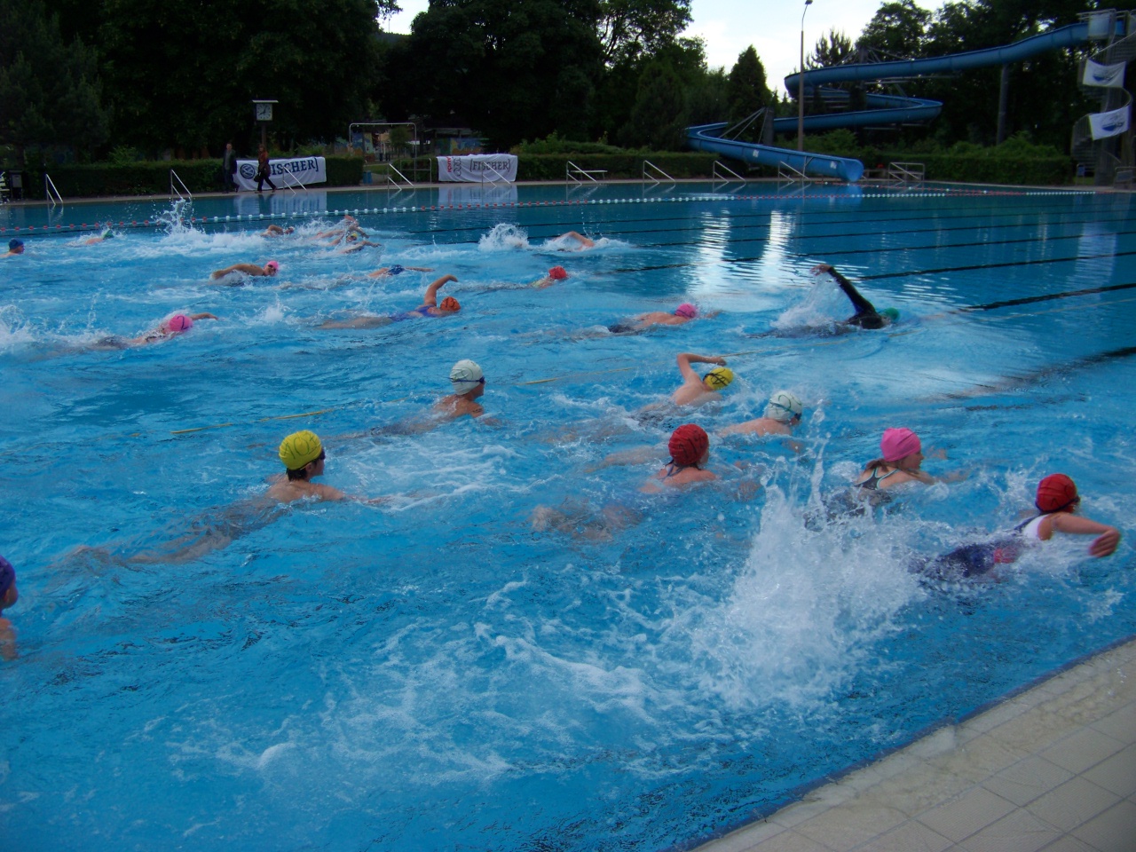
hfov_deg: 51.4
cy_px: 426
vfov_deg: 39.7
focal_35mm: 36
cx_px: 568
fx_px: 1181
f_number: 2.8
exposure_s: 1/250
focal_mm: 5.85
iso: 69
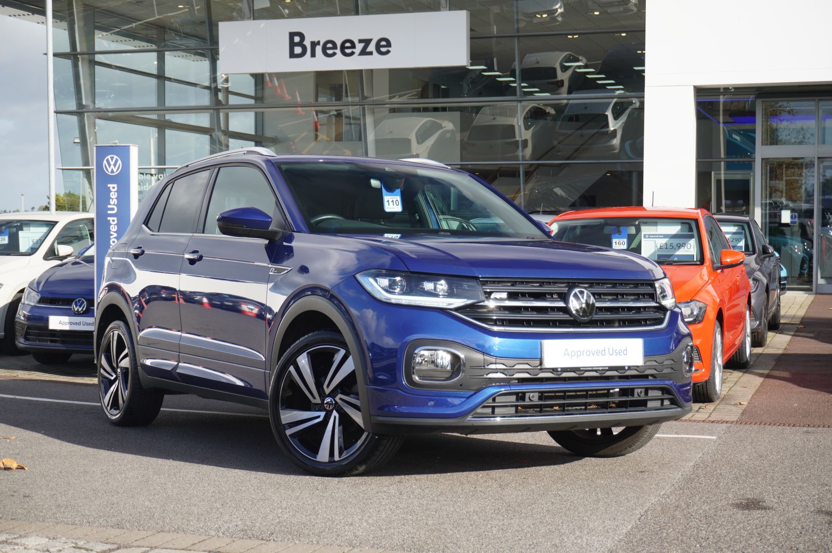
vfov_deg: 23.7
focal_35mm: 57
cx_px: 416
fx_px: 1316
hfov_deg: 35.1
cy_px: 276
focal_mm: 38
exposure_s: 1/160
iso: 100
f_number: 5.6
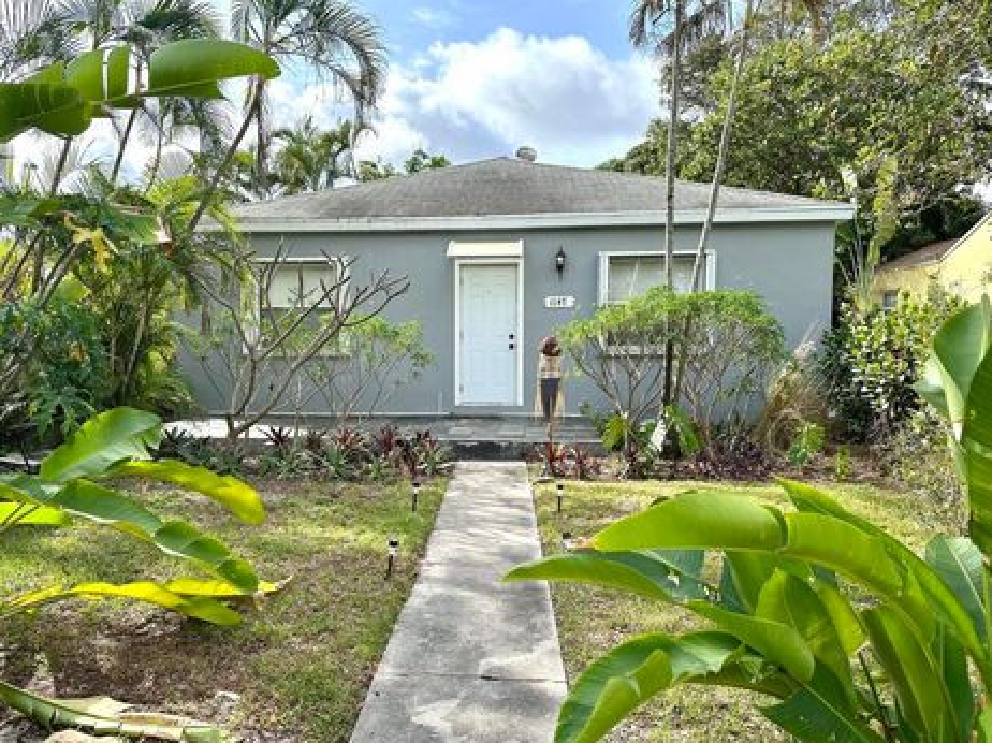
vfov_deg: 53.0
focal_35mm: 26
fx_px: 745
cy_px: 396
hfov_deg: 67.3
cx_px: 462
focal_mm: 6.86
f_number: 1.78
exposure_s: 1/2110
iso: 80
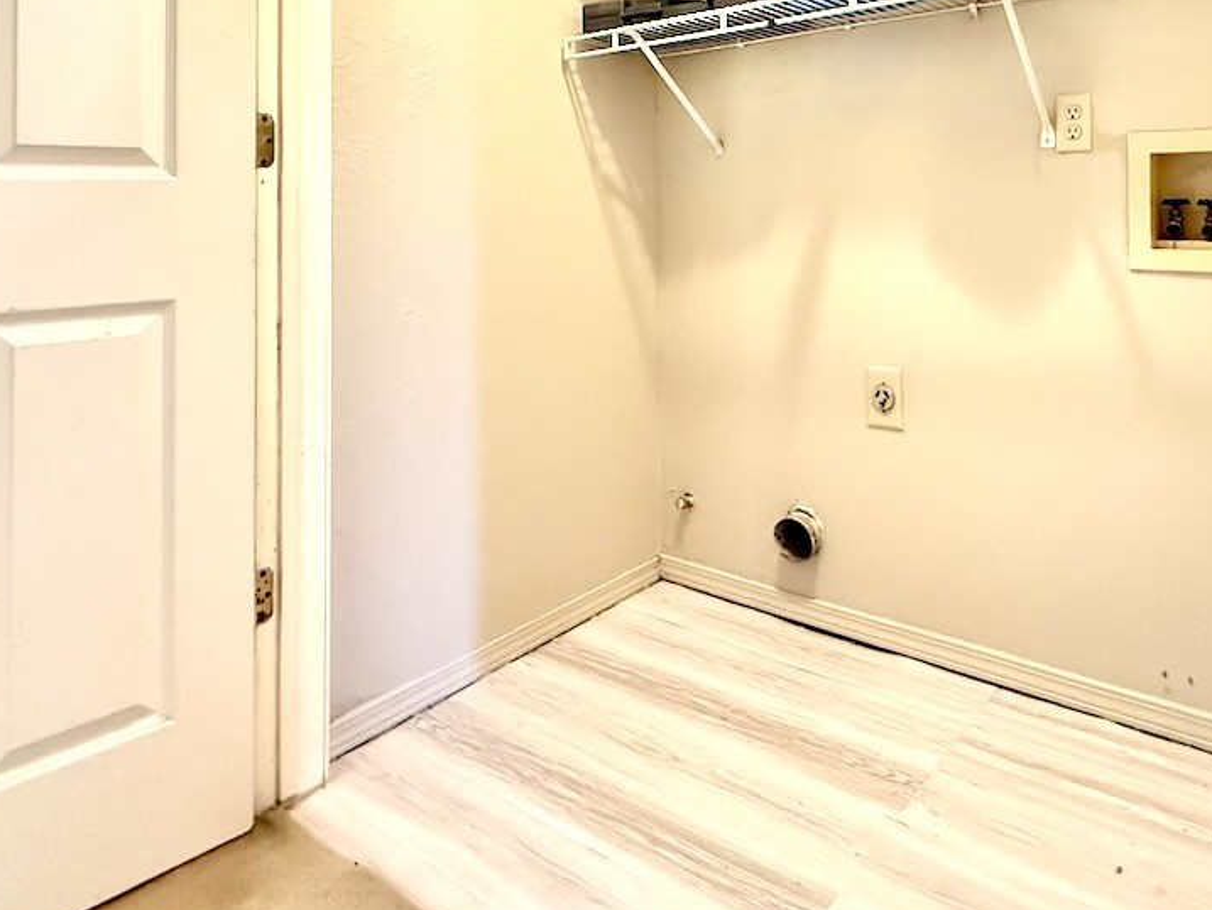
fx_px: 875
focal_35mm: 25
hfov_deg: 67.8
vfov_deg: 51.3
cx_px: 788
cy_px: 174
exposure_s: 1/40
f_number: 2.2
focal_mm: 2.22
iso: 1250
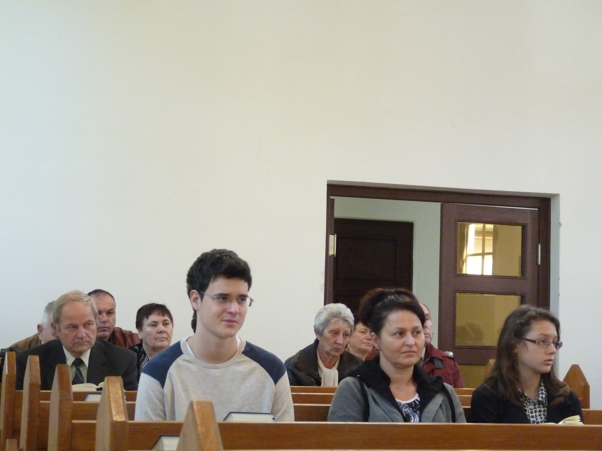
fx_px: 1356
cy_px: 226
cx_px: 301
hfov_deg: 25.0
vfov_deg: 18.9
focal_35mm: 78
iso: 800
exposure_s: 1/30
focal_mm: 13.8
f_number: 3.4
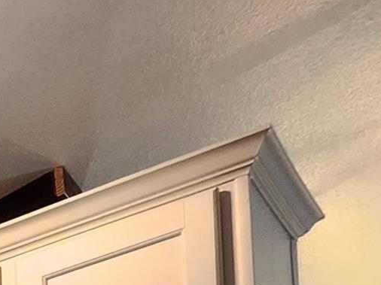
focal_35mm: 79
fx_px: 869
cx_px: -431
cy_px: 679
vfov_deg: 13.6
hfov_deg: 16.7
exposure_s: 1/60
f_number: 2.2
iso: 320
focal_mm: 1.74
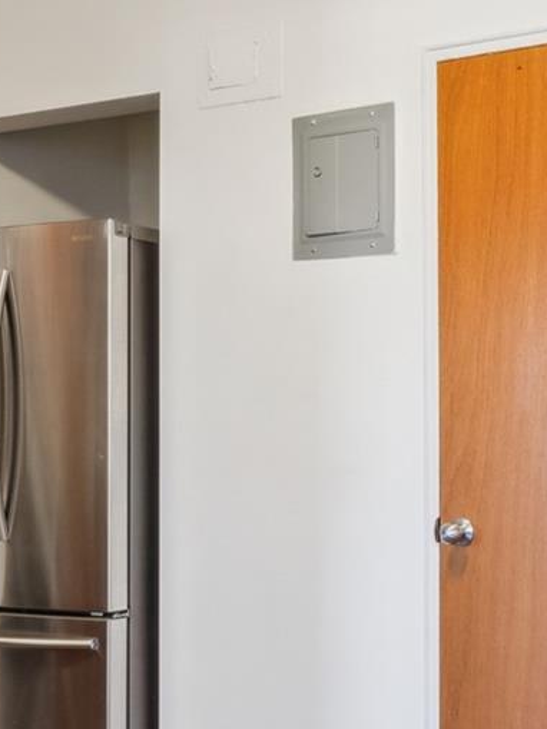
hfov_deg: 24.1
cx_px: 551
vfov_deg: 33.0
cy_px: 470
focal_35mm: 58
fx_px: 1222
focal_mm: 15
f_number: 14
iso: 640
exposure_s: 1/6
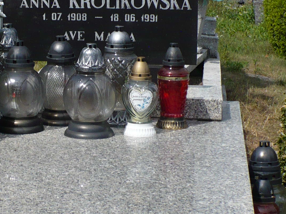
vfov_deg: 14.1
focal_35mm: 105
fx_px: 867
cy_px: 153
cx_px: 82
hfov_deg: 18.6
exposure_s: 1/250
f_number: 8
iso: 100
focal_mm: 6.1
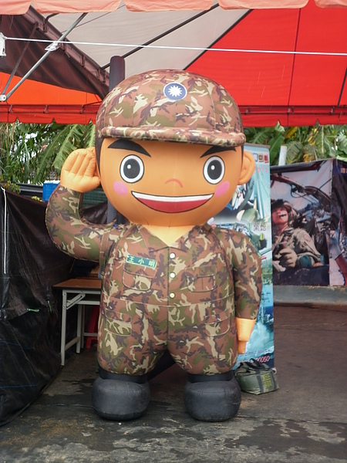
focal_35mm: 50
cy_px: 232
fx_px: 668
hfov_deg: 29.1
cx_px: 174
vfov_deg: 38.2
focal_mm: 9
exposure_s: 1/125
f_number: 3.8
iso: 80
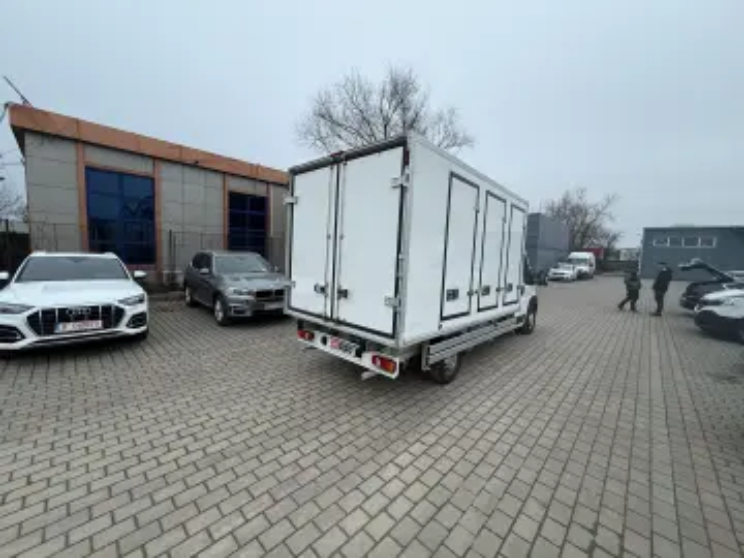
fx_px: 301
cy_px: 279
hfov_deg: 102.1
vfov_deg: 85.7
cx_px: 372
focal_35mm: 14
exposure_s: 1/99
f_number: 2.2
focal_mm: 2.22
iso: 200
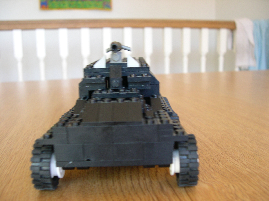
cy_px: 100
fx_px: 295
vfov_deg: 37.7
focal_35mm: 38
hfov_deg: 49.0
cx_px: 134
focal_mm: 8
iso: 100
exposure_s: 1/14.7
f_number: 2.8
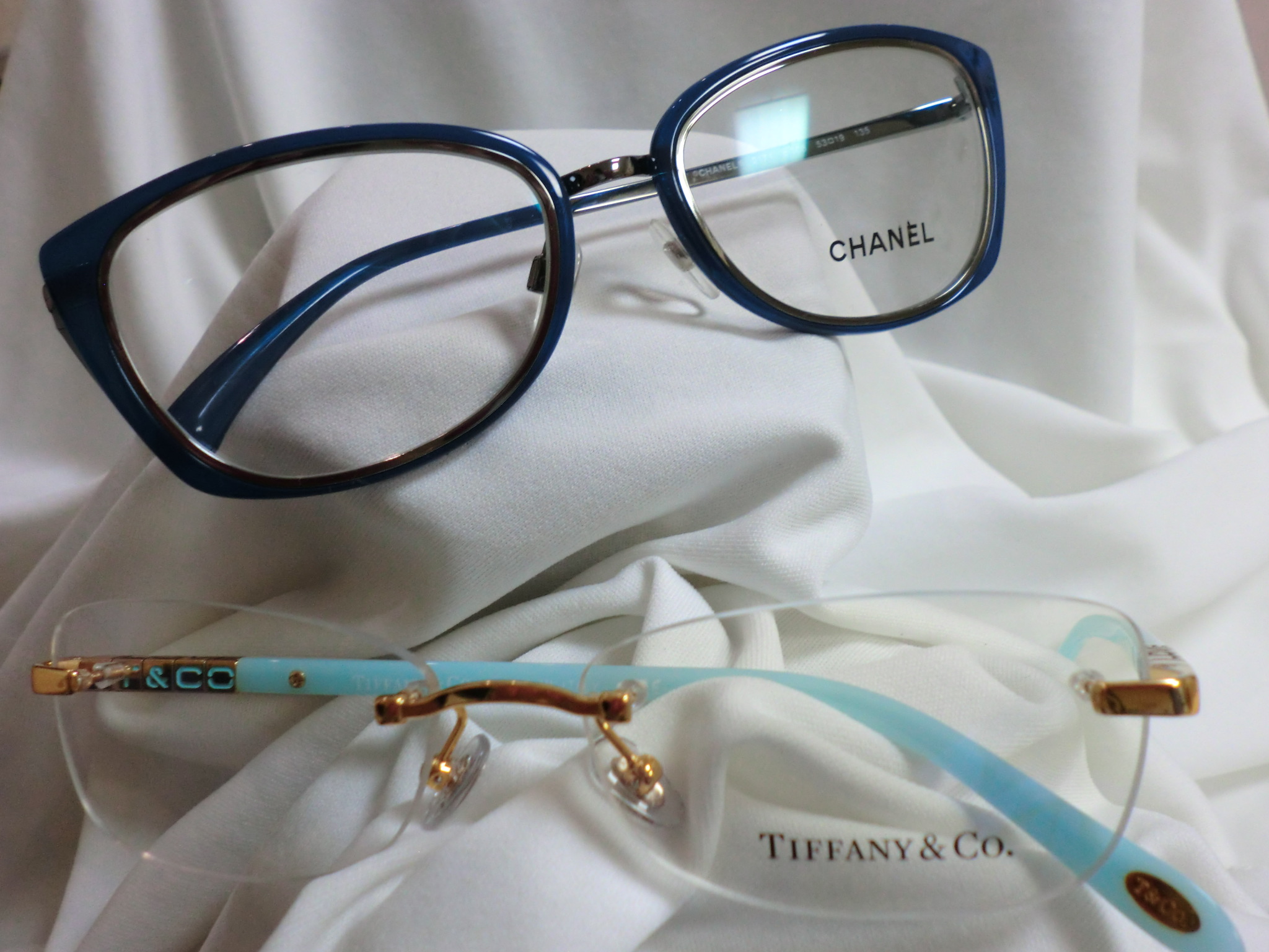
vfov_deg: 44.2
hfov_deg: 56.8
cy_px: 476
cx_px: 634
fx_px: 1173
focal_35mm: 32
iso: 160
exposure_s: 1/60
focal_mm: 5.8
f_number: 3.5
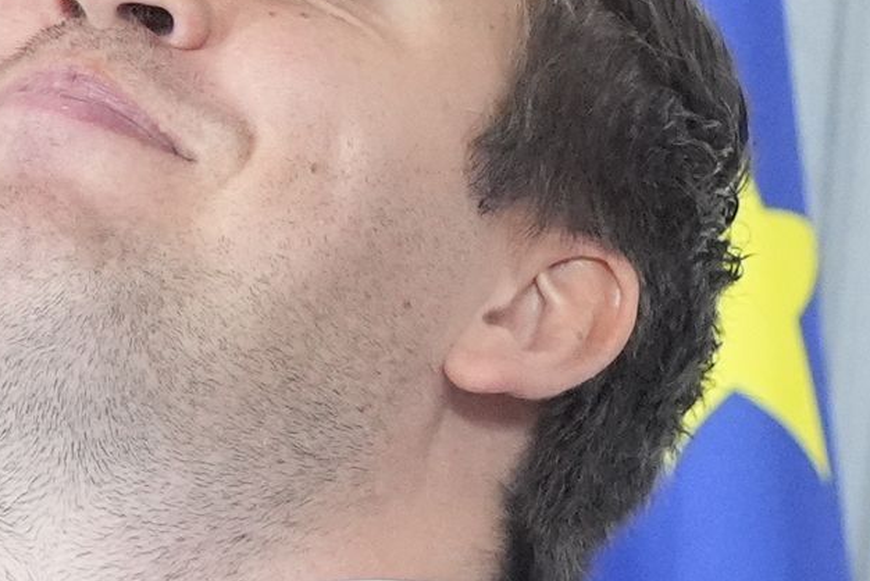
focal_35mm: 677
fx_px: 16368
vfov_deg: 2.0
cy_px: 723
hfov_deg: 3.0
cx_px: -463
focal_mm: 106
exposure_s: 1/250
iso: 5000
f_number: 4.5
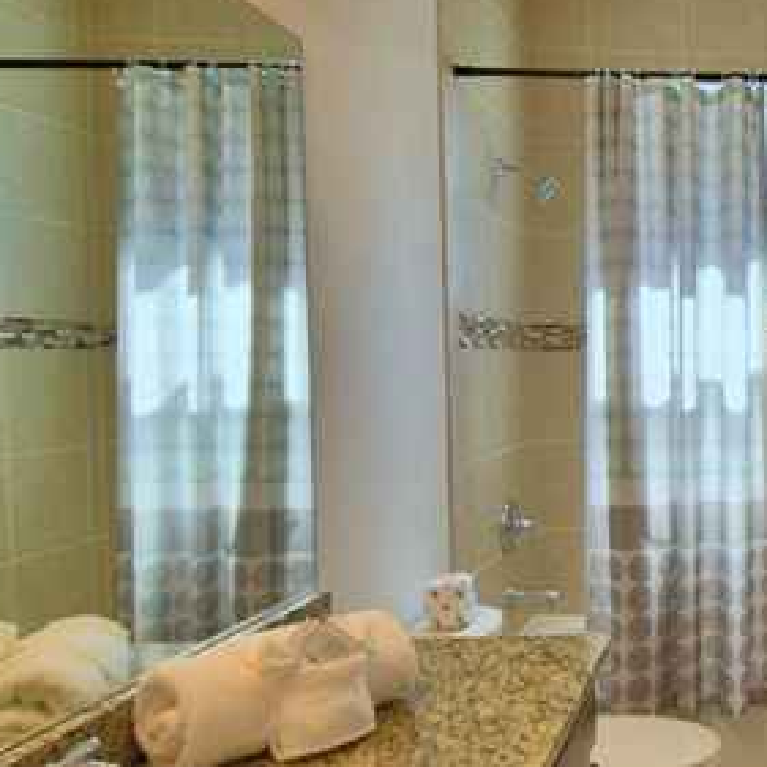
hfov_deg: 41.4
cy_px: 403
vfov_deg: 51.1
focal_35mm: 32
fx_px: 802
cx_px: 831
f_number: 4.5
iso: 200
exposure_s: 1/160
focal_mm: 10
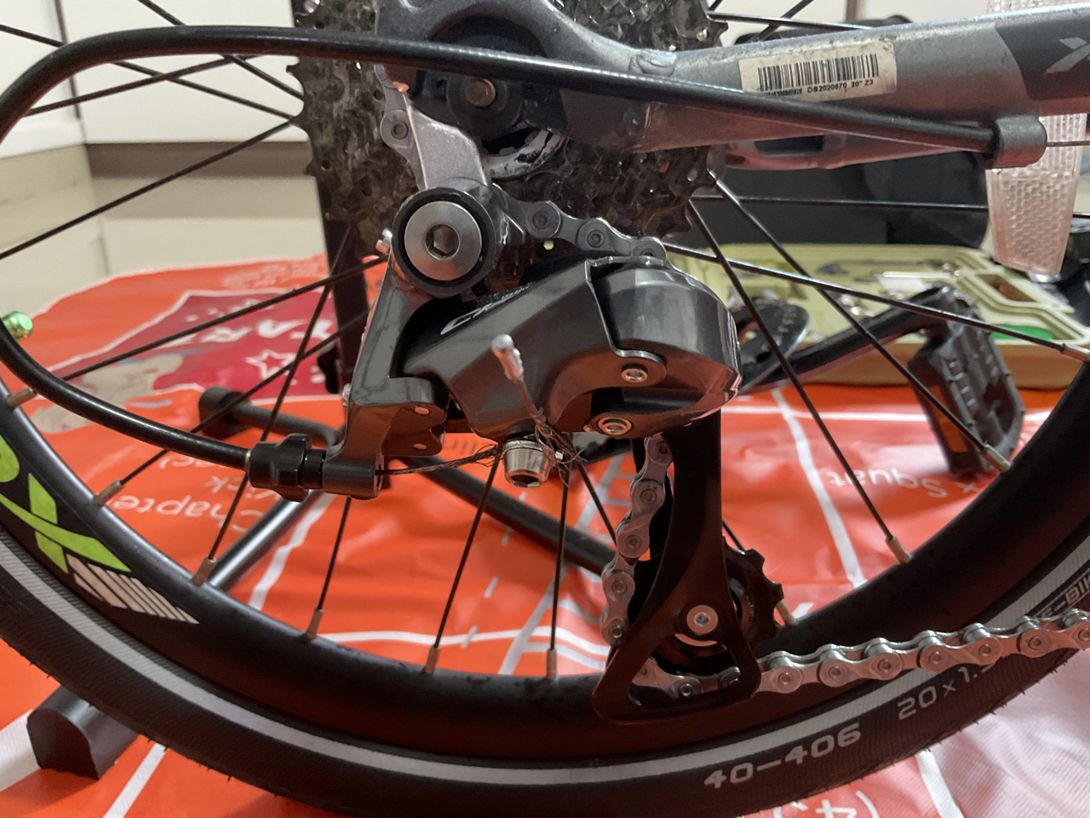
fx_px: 913
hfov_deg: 61.7
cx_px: 545
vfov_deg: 48.2
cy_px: 409
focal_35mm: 29
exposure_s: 1/43
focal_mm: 3
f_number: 1.8
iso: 320
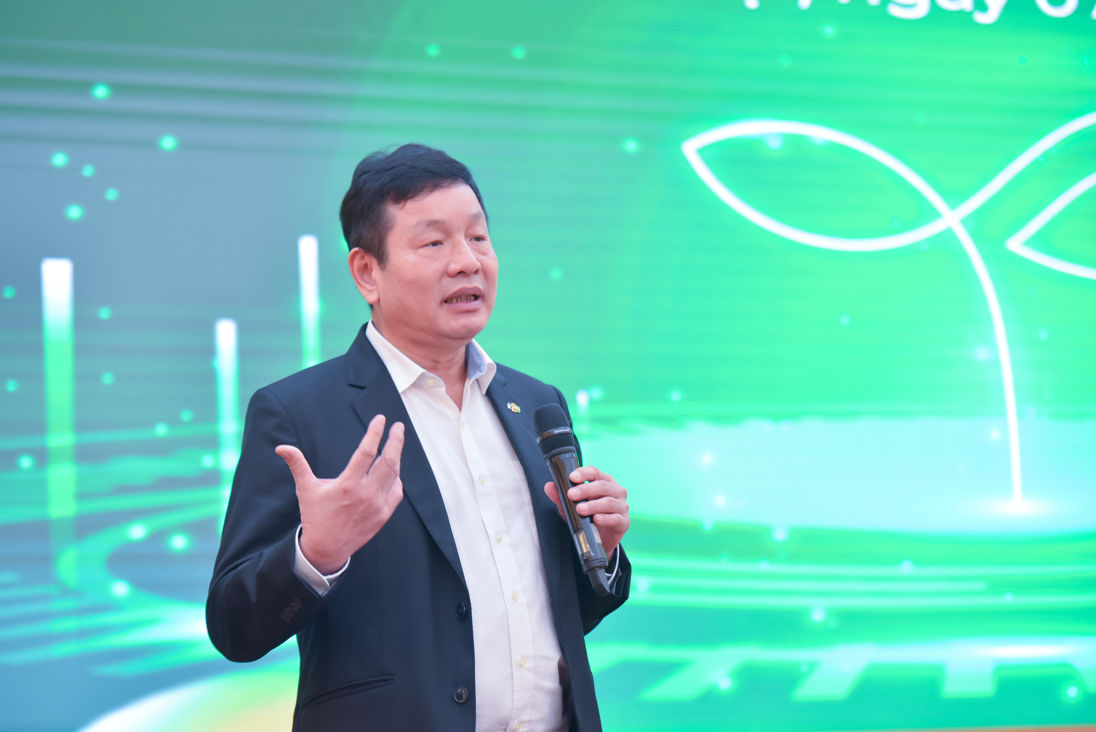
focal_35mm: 100
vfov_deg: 13.7
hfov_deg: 20.4
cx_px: 548
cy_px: 366
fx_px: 3045
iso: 1600
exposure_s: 1/320
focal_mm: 100
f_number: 3.2
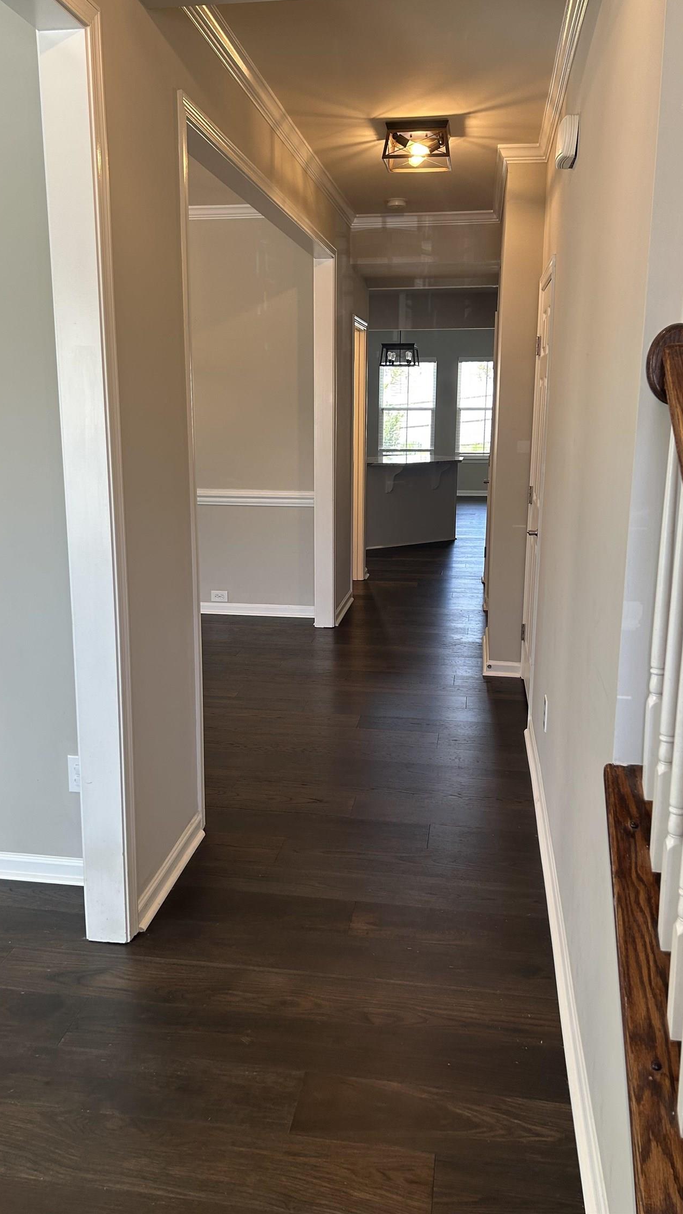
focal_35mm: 29
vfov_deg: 66.1
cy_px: 593
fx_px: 933
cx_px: 331
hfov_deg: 40.2
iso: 80
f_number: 1.5
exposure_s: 1/121
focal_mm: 5.7
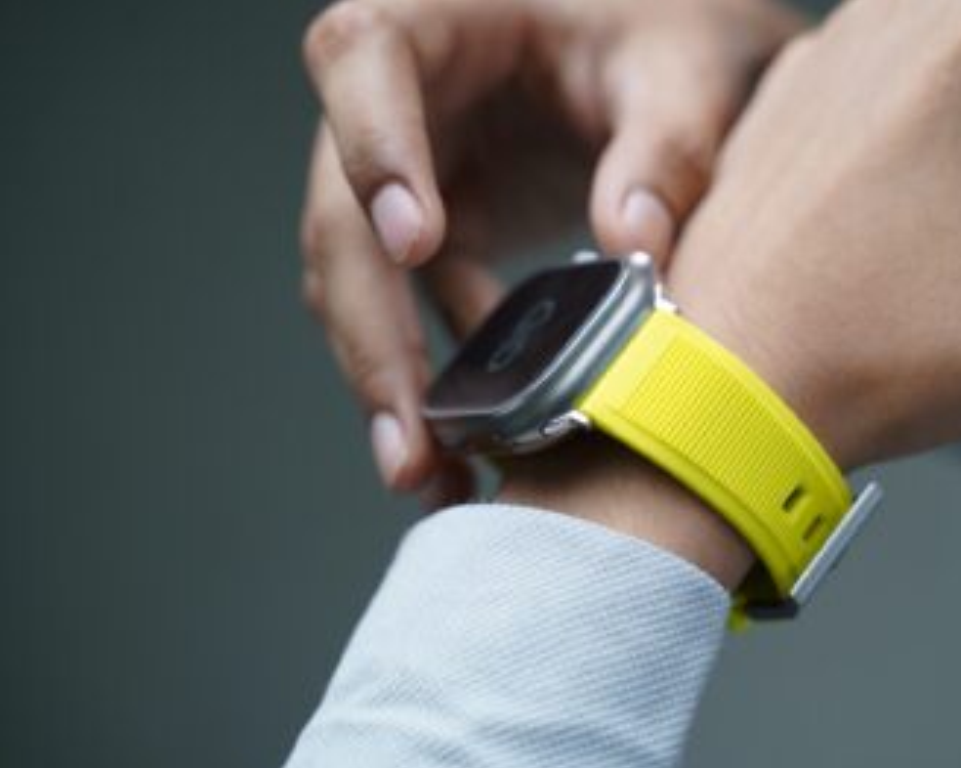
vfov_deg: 17.8
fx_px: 2445
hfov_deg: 22.2
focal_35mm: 86
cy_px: 388
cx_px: 583
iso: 800
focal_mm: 75
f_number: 4
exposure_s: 1/90
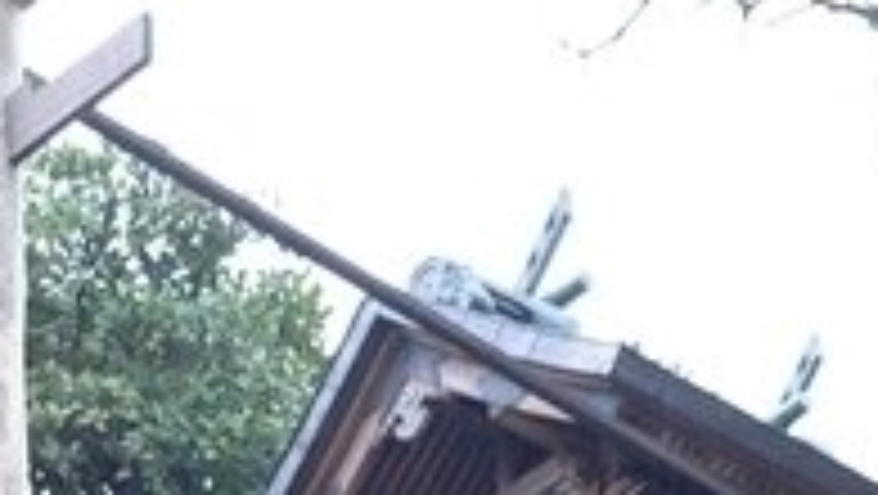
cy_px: 1480
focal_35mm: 208
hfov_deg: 10.3
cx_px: 239
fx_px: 4846
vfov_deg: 5.5
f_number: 4.5
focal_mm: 28.9
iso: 400
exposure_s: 1/60
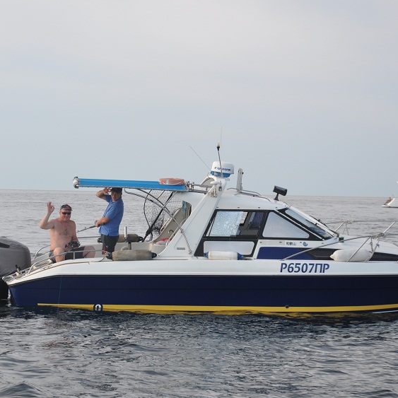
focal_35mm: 101
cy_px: 199
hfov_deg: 17.2
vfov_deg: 17.2
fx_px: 1314
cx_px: 167
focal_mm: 52
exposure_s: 1/200
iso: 400
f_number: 7.1
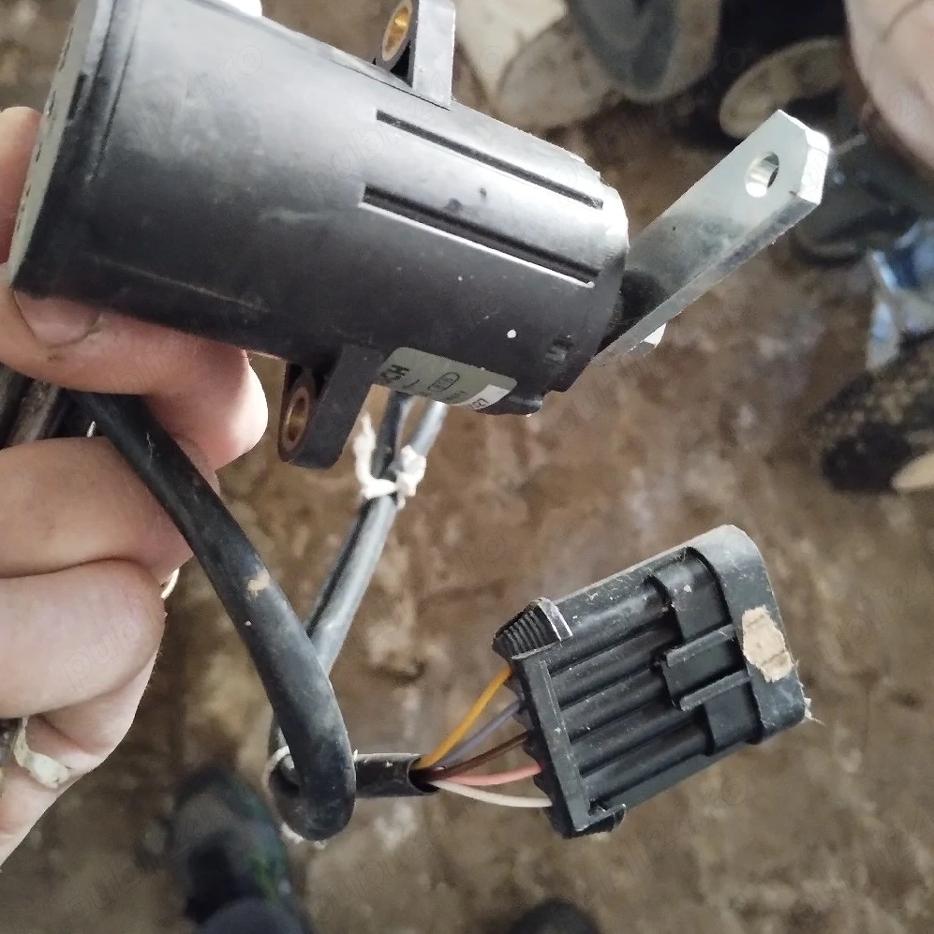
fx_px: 1007
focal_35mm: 33
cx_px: 467
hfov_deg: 49.7
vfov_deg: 49.6
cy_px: 398
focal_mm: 4.27
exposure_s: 1/15
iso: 4078
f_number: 1.8
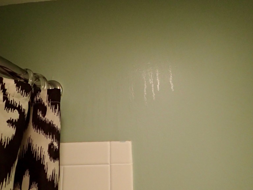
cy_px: 95
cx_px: 126
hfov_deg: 69.4
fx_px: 183
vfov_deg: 54.9
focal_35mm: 25
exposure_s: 1/30
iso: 640
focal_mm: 4.5
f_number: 2
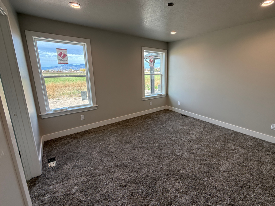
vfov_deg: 78.0
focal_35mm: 16
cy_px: 97
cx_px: 153
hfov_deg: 94.1
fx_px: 127
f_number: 2.2
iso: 80
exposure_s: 1/120
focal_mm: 2.22
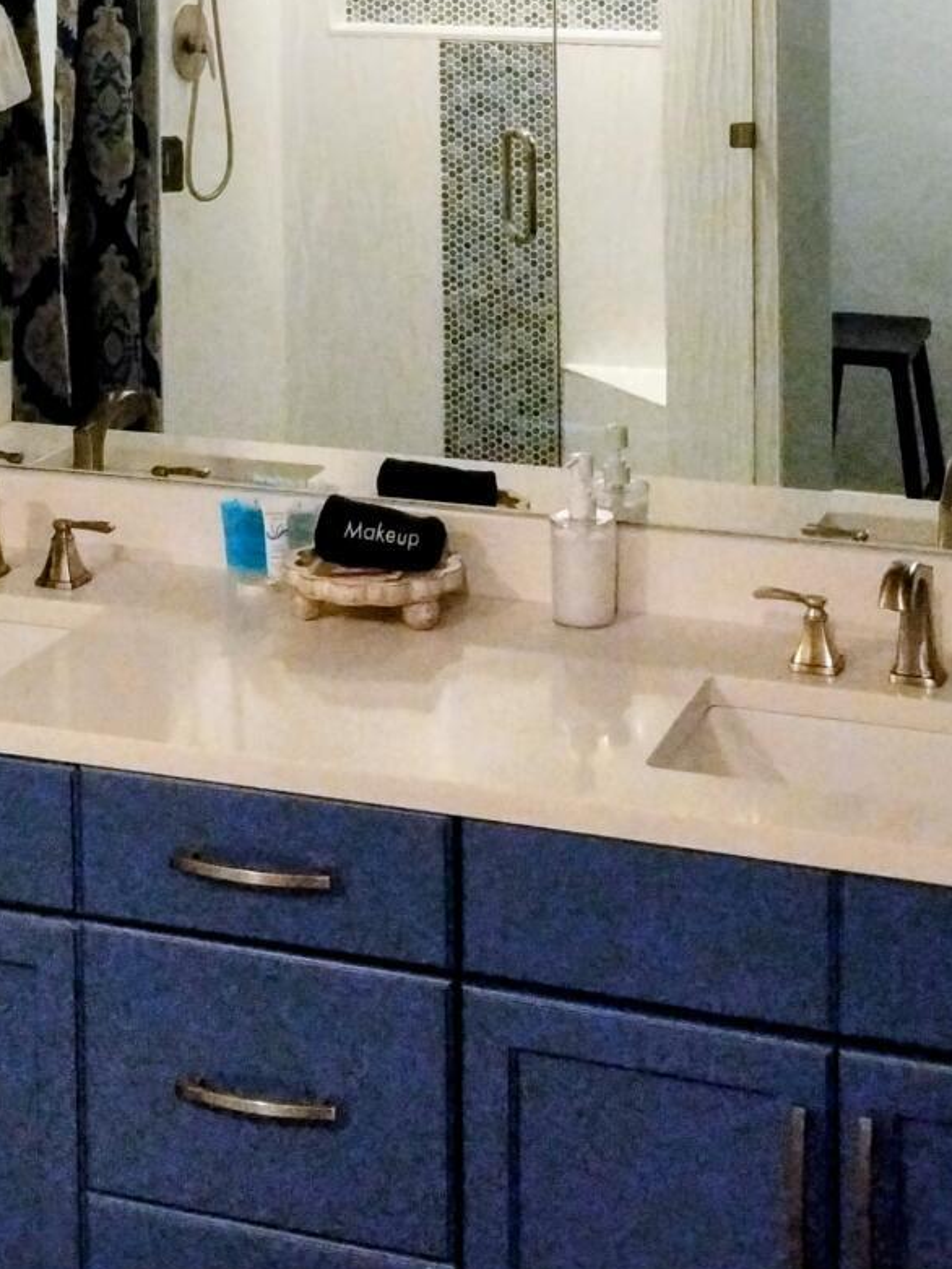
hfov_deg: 22.9
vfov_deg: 28.7
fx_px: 2346
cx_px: 354
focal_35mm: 64
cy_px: 57
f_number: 1.7
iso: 800
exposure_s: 1/159
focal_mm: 4.71
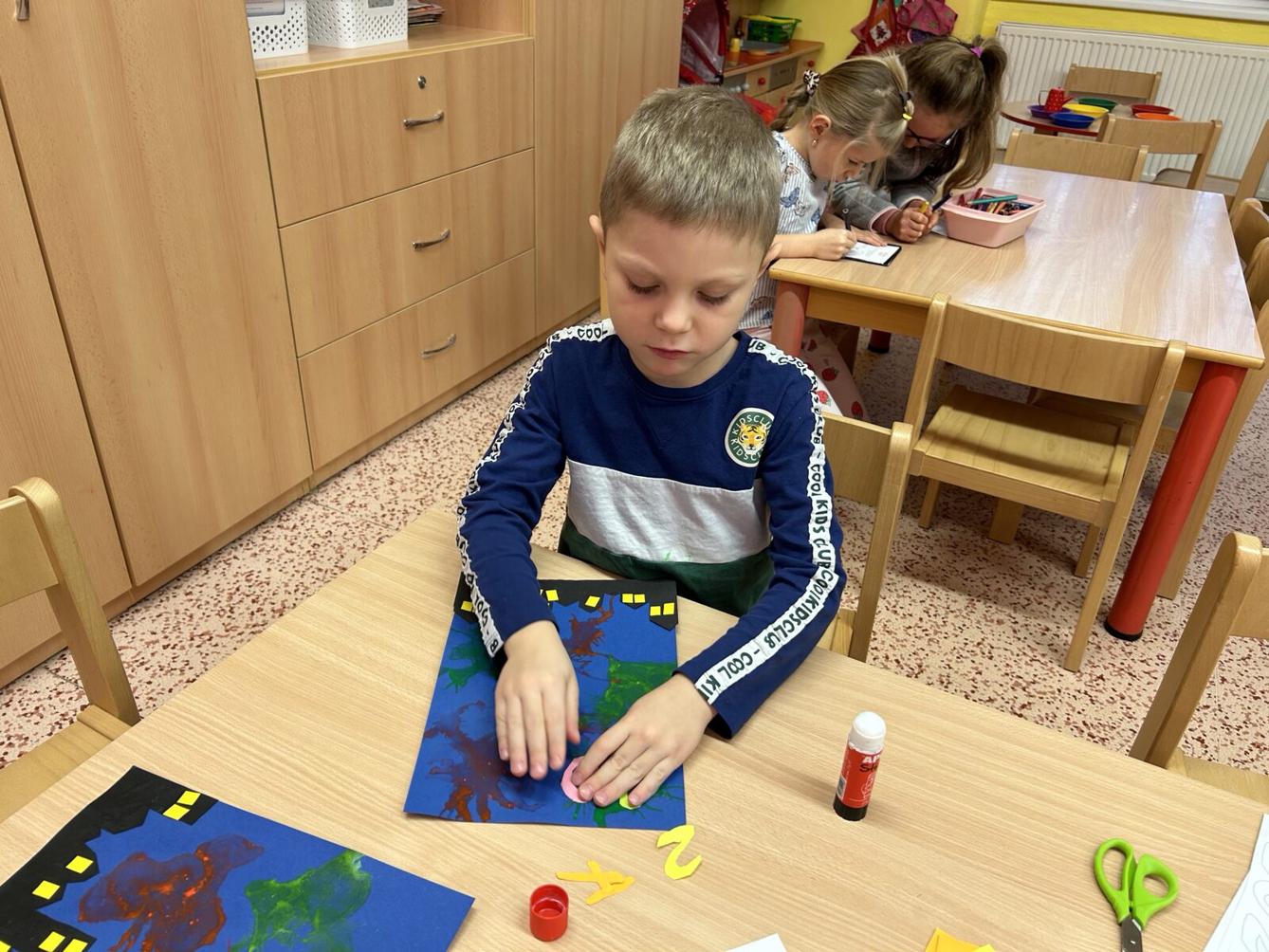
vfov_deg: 53.1
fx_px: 953
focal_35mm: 26
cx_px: 634
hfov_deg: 67.3
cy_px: 476
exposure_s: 1/50
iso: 100
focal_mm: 5.7
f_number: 1.5
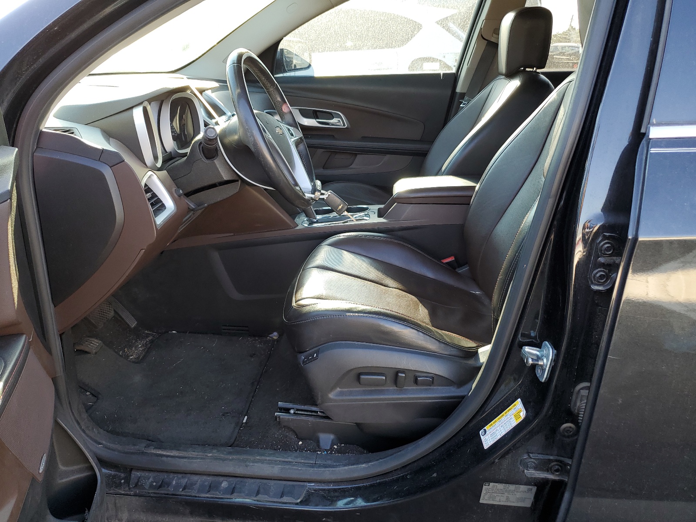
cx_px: 348
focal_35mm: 26
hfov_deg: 67.3
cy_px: 261
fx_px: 523
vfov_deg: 53.1
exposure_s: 1/147
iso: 50
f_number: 1.5
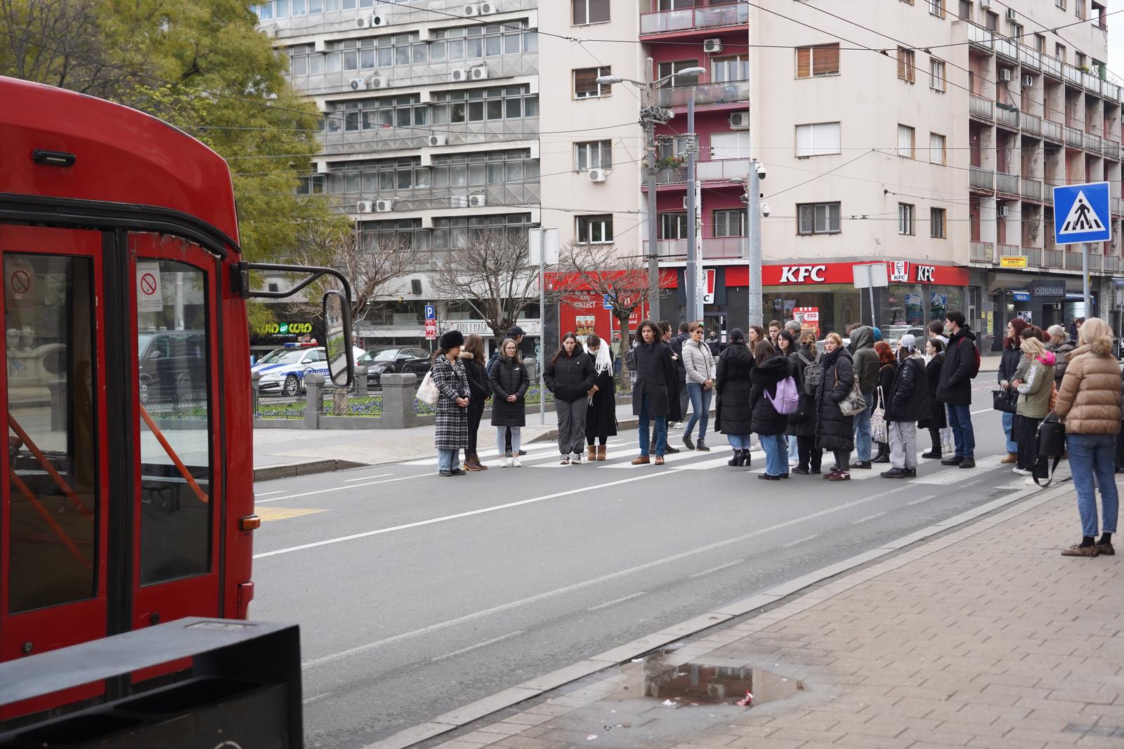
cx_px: 562
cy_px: 374
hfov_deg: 38.9
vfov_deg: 26.5
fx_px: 1592
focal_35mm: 51
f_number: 4
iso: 1000
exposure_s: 1/1000
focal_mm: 51
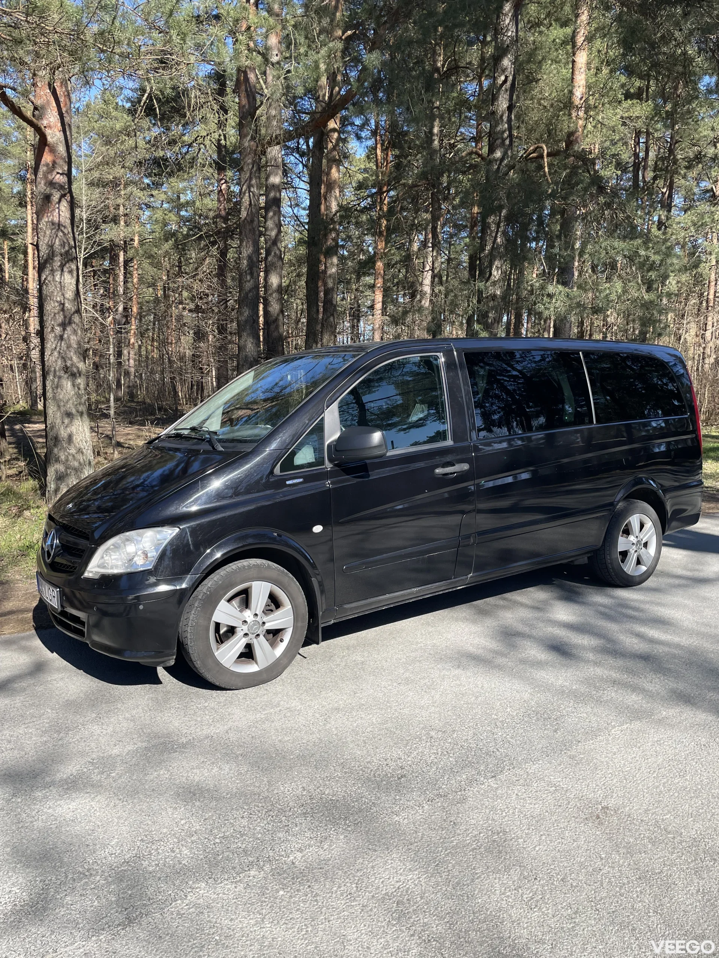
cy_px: 479
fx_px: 720
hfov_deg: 53.1
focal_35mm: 26
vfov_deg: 67.3
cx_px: 360
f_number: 1.6
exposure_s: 1/1473
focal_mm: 4.2
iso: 32
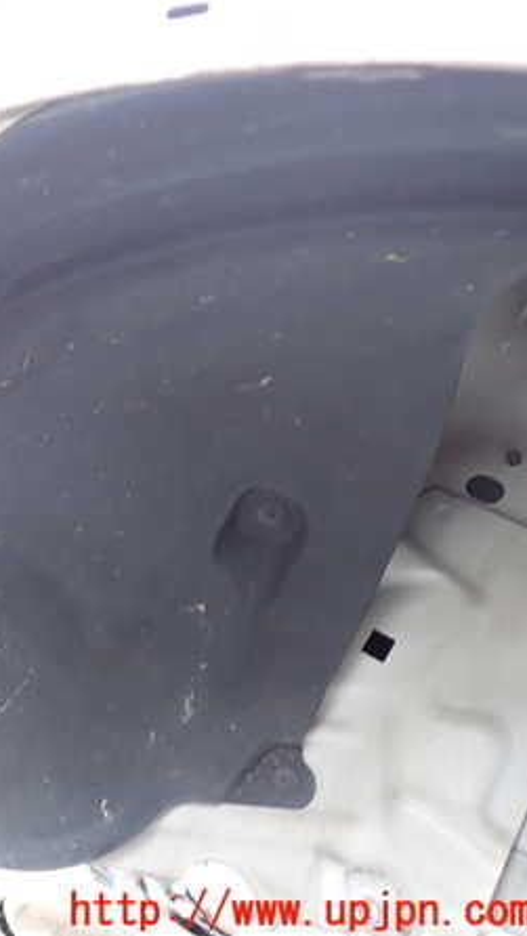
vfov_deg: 46.4
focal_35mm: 44
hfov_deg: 24.8
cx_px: -86
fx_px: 1093
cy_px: 466
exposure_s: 1/60
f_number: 2.3
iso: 160
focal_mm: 5.4
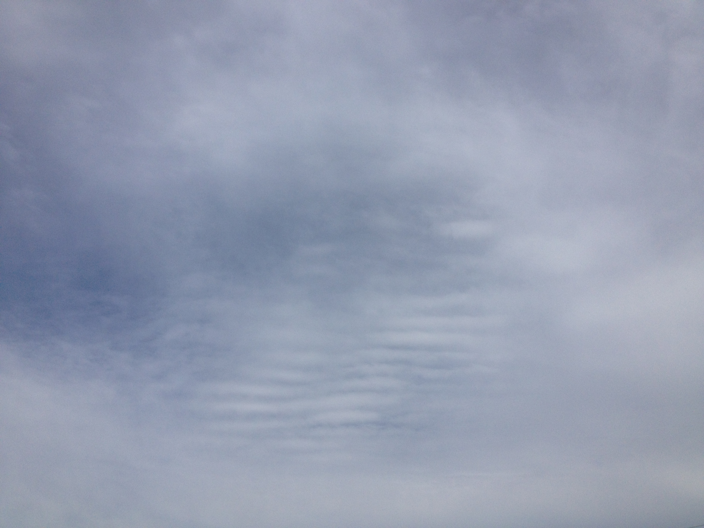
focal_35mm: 35
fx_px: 712
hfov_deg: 52.6
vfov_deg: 40.7
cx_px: 352
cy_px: 264
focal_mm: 4.28
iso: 64
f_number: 2.4
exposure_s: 1/5525
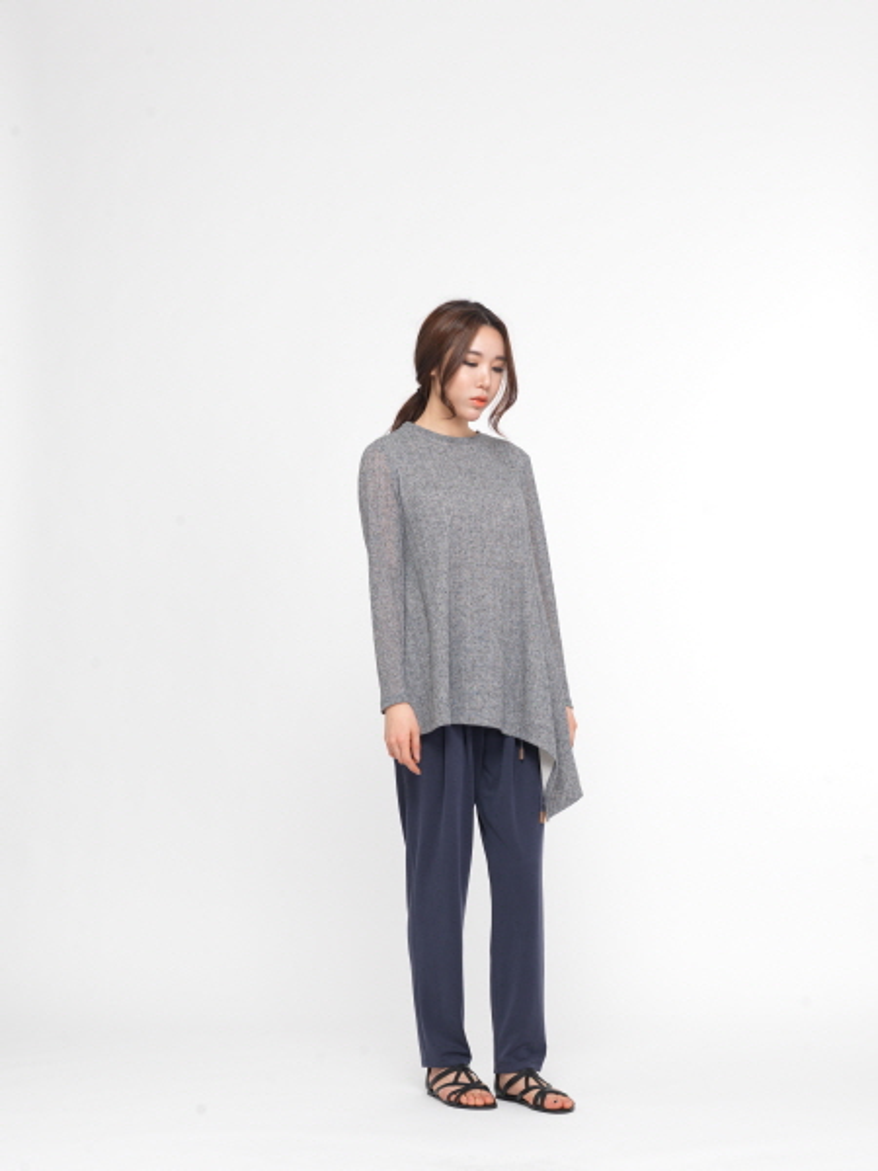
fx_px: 2097
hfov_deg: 23.7
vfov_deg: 31.2
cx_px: 439
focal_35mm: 62
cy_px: 586
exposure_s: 1/250
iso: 100
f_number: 9
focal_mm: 80
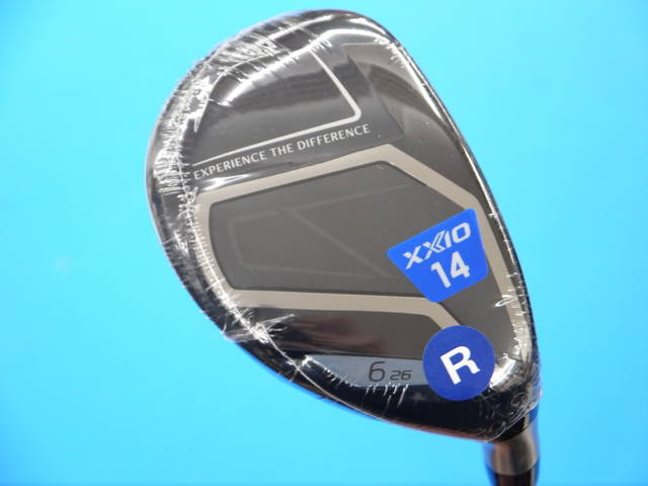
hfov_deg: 23.3
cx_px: 324
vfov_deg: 17.6
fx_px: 1572
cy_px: 243
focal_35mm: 84
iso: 800
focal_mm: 42
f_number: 5.6
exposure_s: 1/60
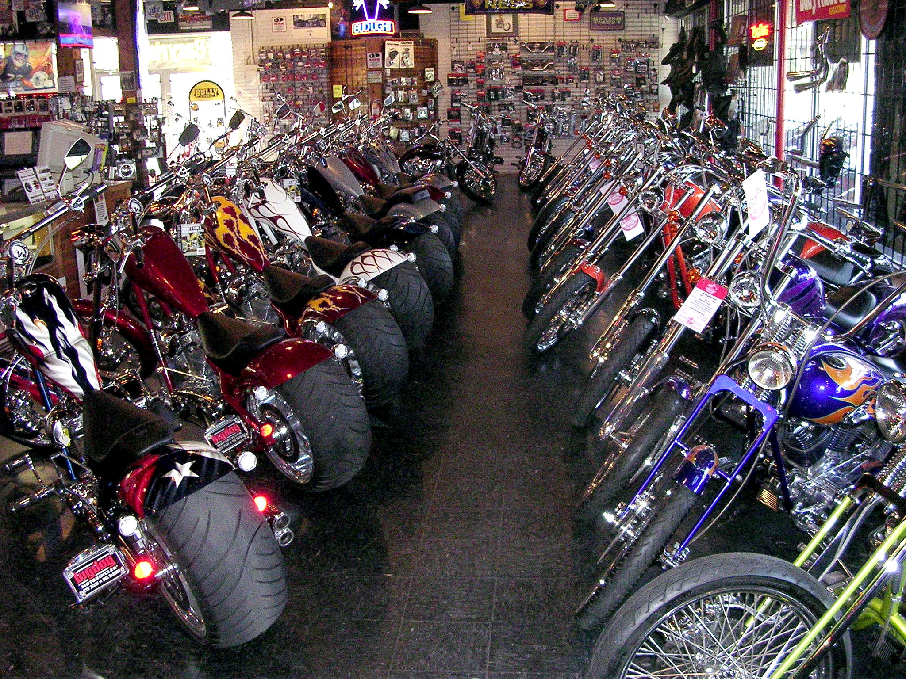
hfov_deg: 49.0
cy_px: 340
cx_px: 453
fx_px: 995
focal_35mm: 38
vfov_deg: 37.7
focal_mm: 5.8
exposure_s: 1/60.1
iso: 400
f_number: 2.8
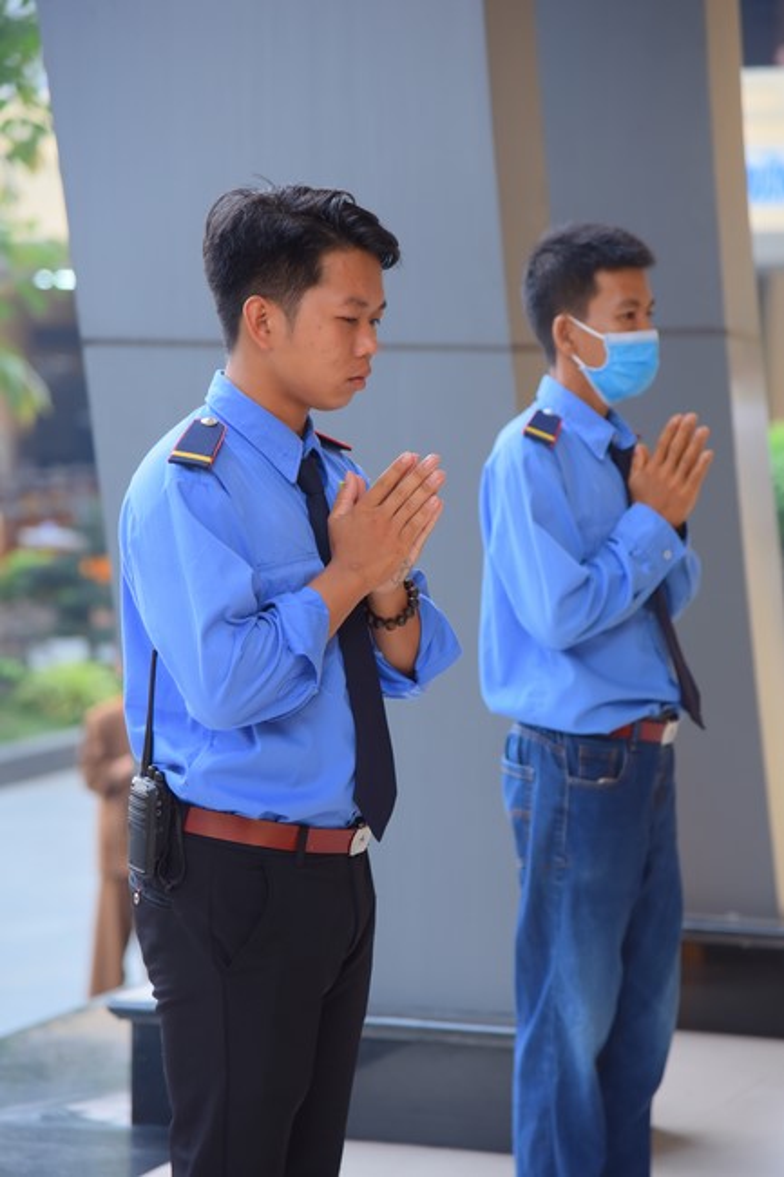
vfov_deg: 17.1
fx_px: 3922
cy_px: 588
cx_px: 392
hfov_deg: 11.4
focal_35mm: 120
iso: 500
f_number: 4.5
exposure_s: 1/160
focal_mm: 120
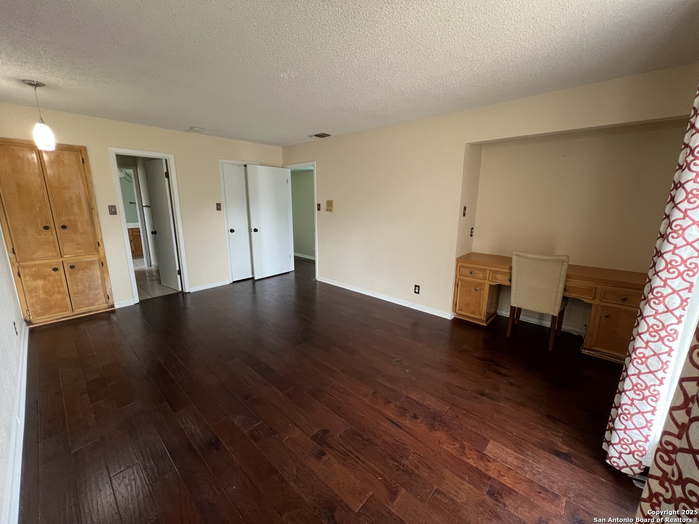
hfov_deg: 106.2
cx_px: 350
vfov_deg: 89.9
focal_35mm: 13
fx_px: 263
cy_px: 262
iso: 250
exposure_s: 1/60
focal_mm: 1.57
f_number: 1.8
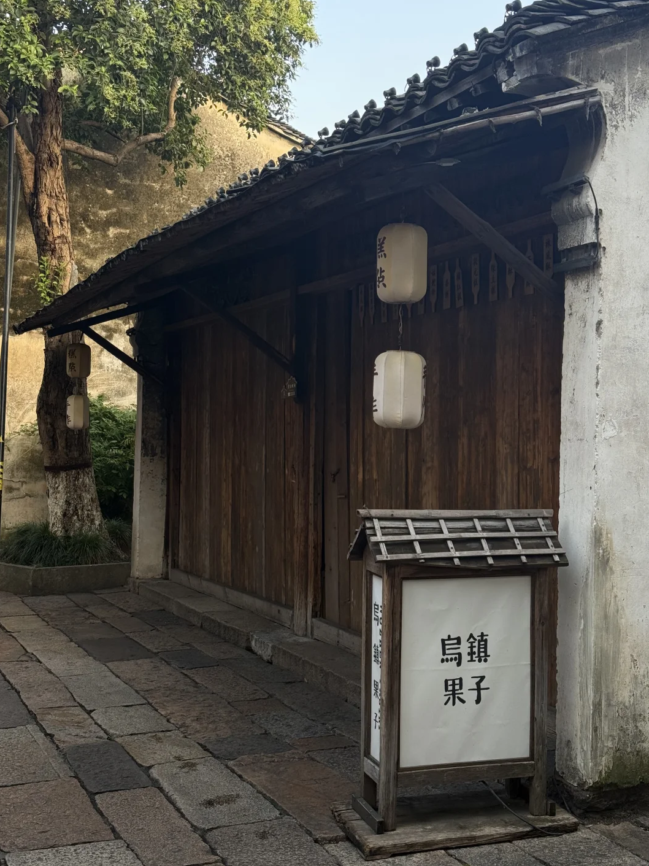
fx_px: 1225
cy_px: 436
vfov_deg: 38.9
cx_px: 323
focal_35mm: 49
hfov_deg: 29.7
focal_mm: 6.76
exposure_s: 1/135
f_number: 1.78
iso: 64
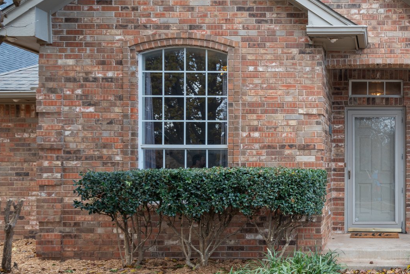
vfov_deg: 32.5
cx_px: 378
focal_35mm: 41
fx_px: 467
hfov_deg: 42.9
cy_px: 171
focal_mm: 21
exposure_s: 1/30
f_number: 7.1
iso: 200
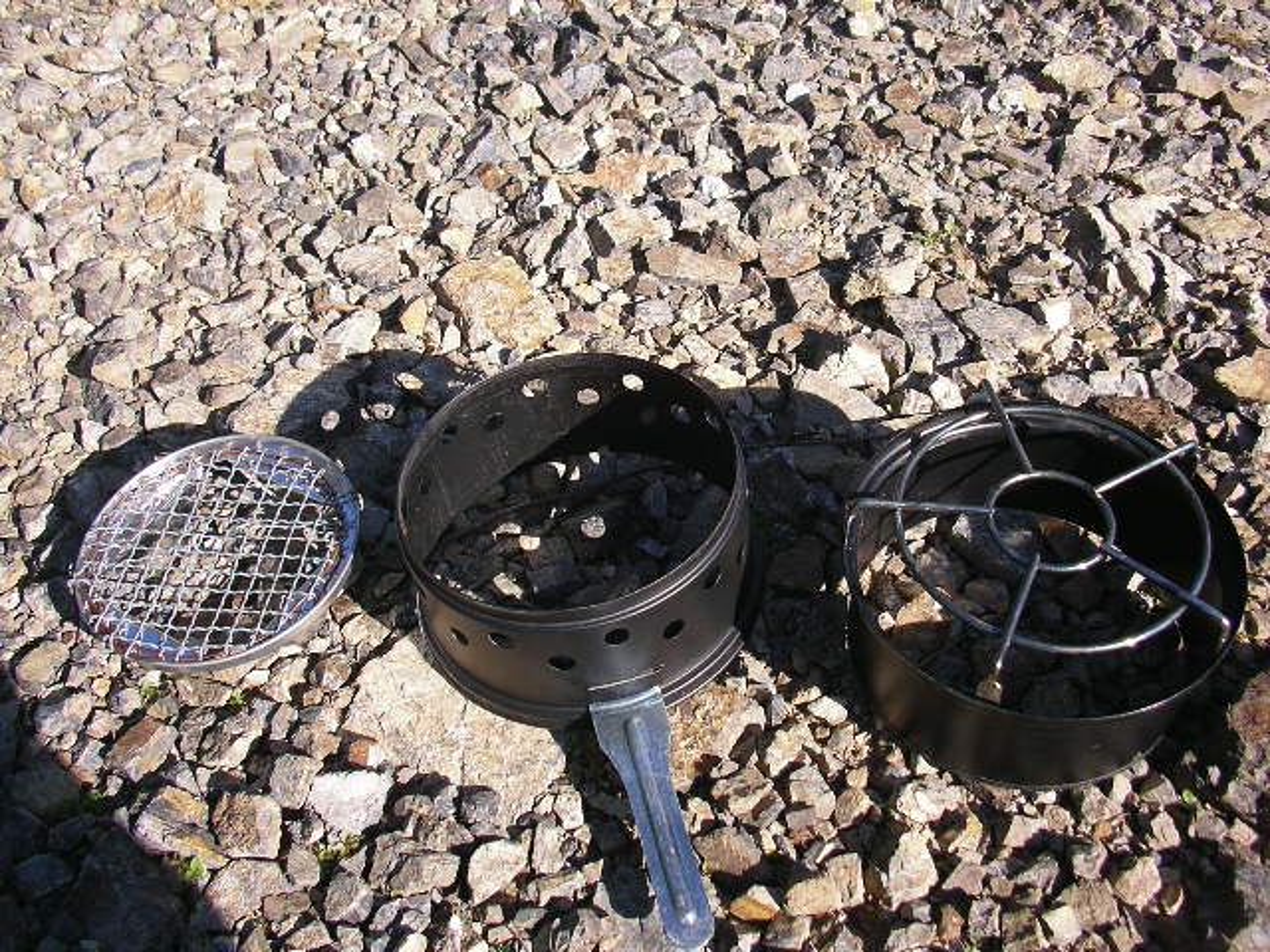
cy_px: 476
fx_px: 1357
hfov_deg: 50.1
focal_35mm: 37
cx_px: 635
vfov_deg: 38.7
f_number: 2.8
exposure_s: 1/500
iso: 50
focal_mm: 5.7
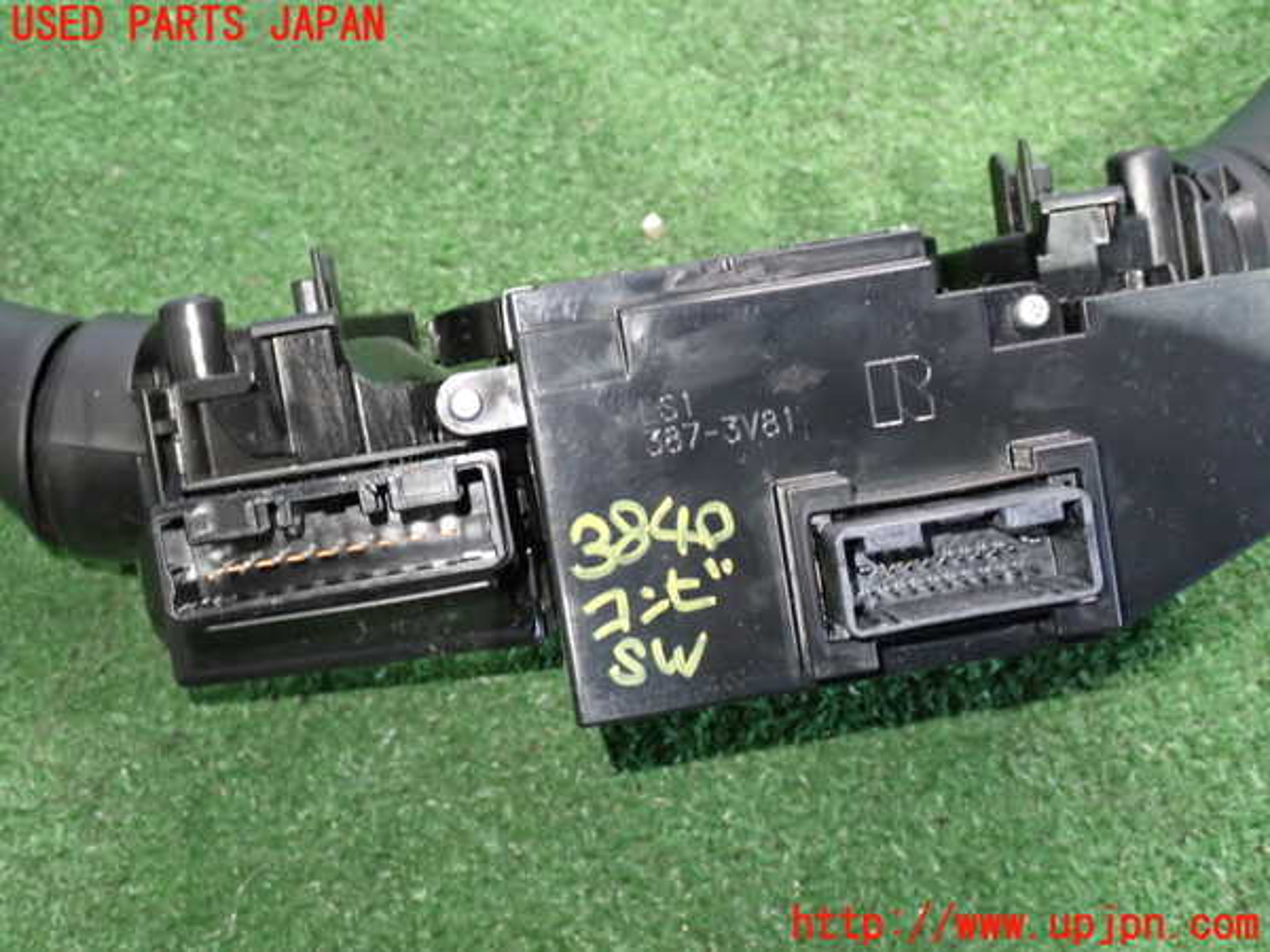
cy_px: 476
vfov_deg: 30.9
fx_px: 1724
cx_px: 635
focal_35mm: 47
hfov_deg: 40.4
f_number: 4.5
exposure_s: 1/13
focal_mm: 8.4
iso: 1000
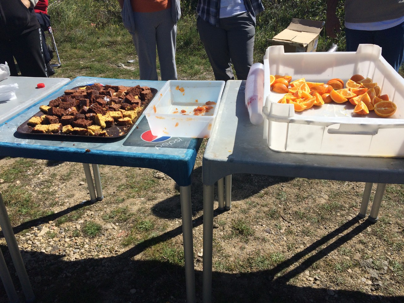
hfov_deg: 61.7
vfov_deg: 48.2
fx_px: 338
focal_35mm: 29
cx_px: 202
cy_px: 152
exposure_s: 1/3731
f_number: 2.2
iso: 32
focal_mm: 4.15
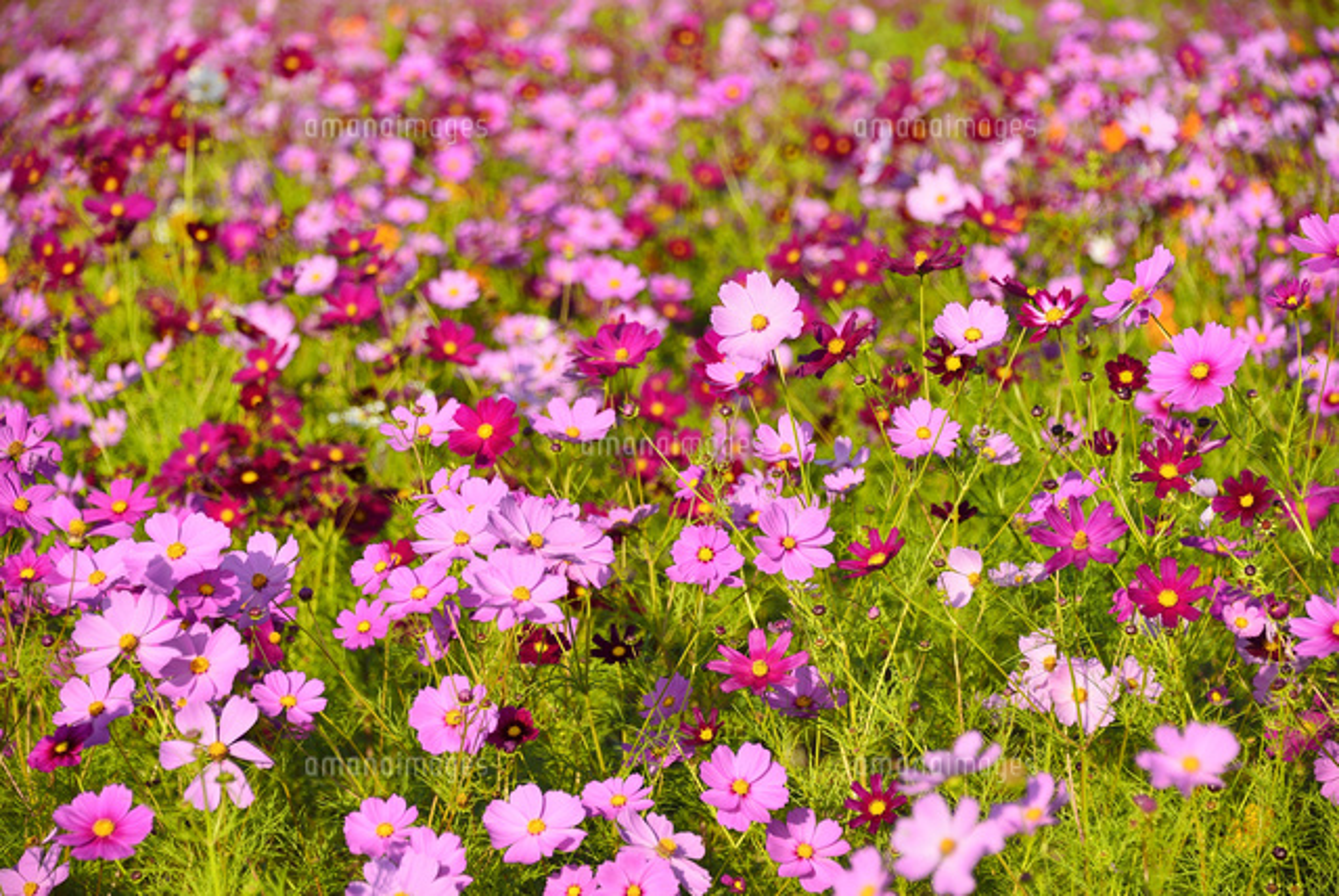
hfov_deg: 15.2
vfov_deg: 10.2
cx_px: 670
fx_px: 5026
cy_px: 448
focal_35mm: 135
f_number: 5.6
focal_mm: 135
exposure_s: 1/800
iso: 200
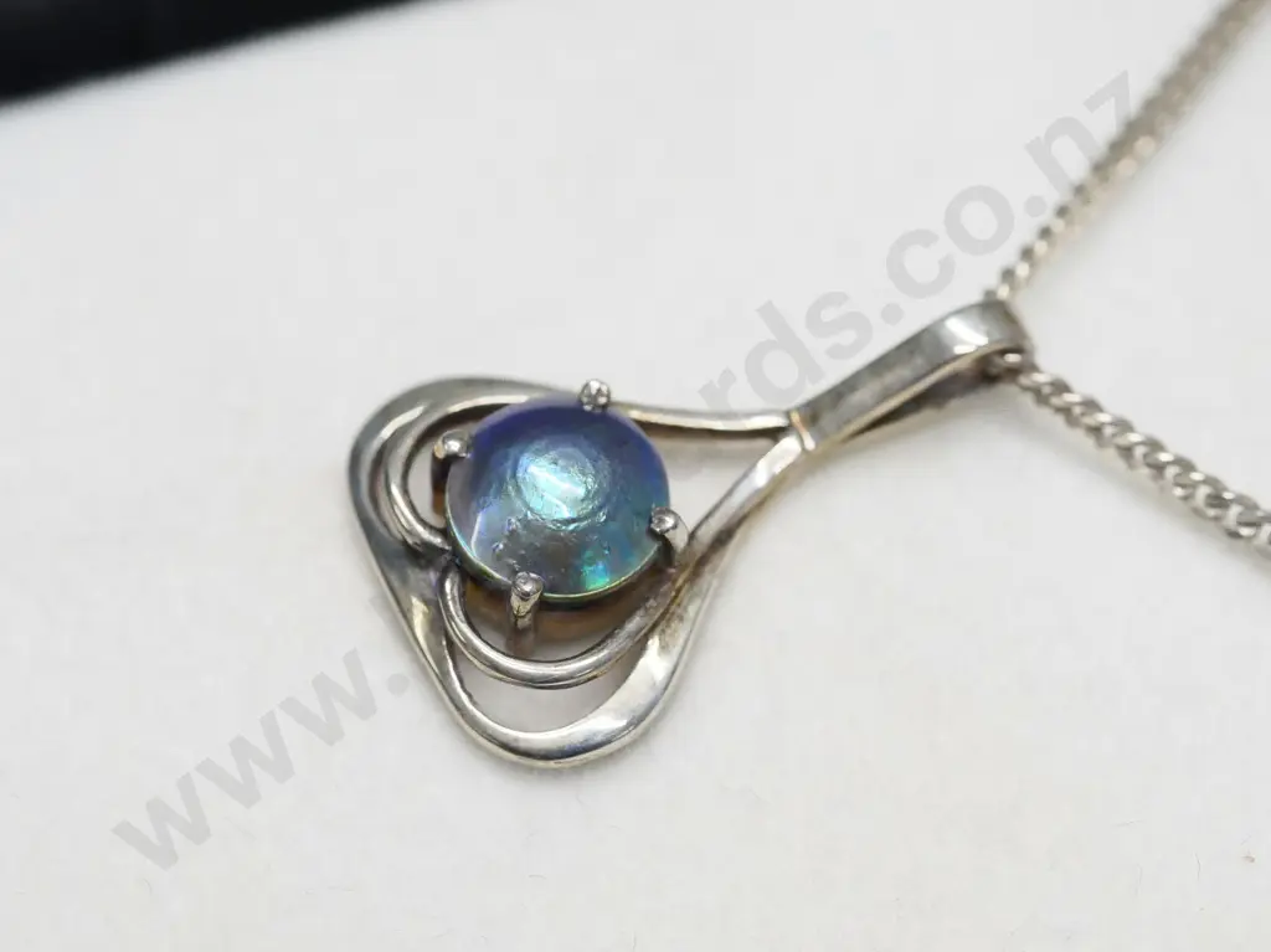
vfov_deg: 12.3
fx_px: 4404
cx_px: 636
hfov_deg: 16.4
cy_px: 476
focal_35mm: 120
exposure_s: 1/125
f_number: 5
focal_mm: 60
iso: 1600
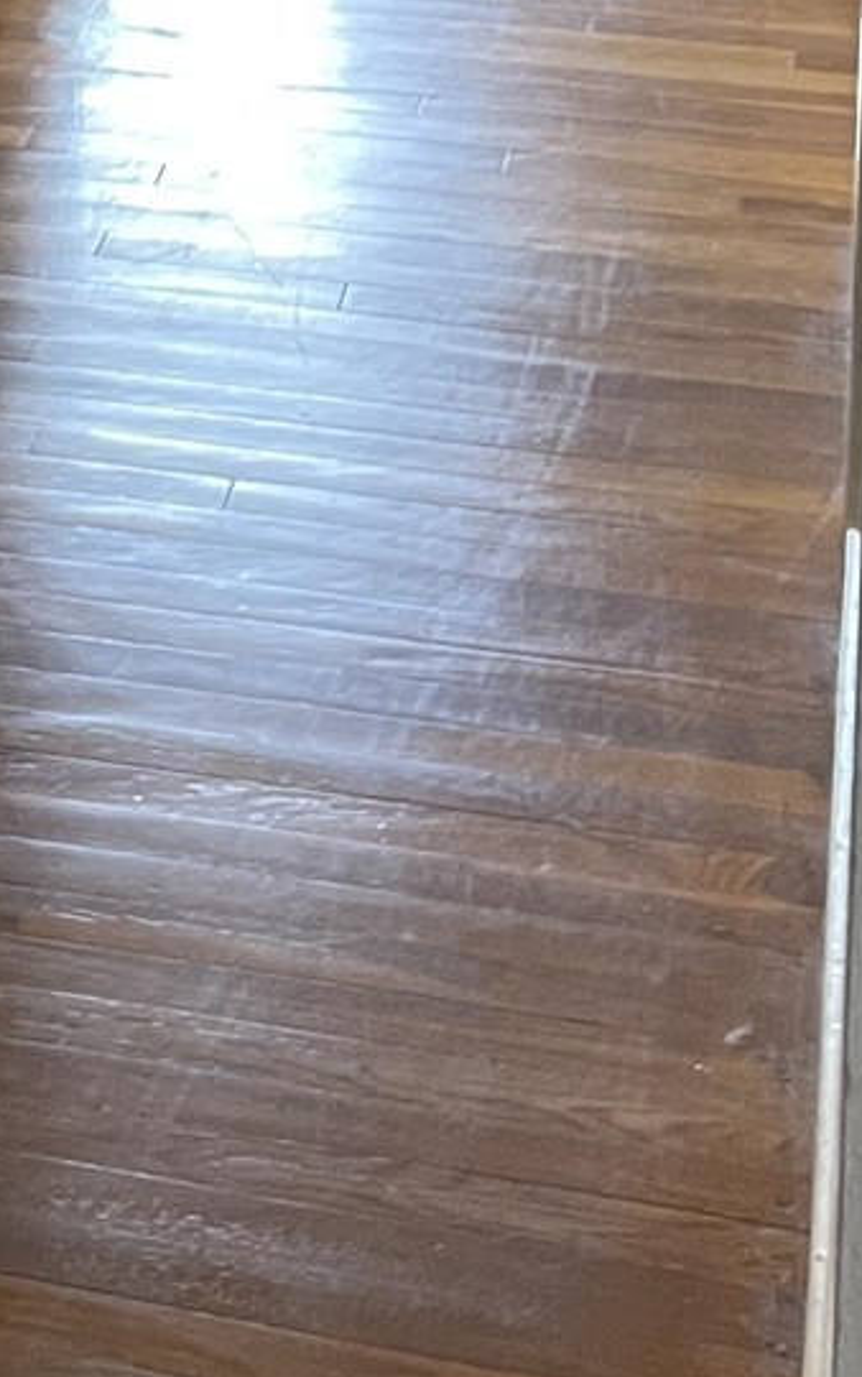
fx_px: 4243
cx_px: -581
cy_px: -737
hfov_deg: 11.0
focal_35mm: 113
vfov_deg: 16.6
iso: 160
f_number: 1.6
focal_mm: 5.1
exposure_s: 1/60
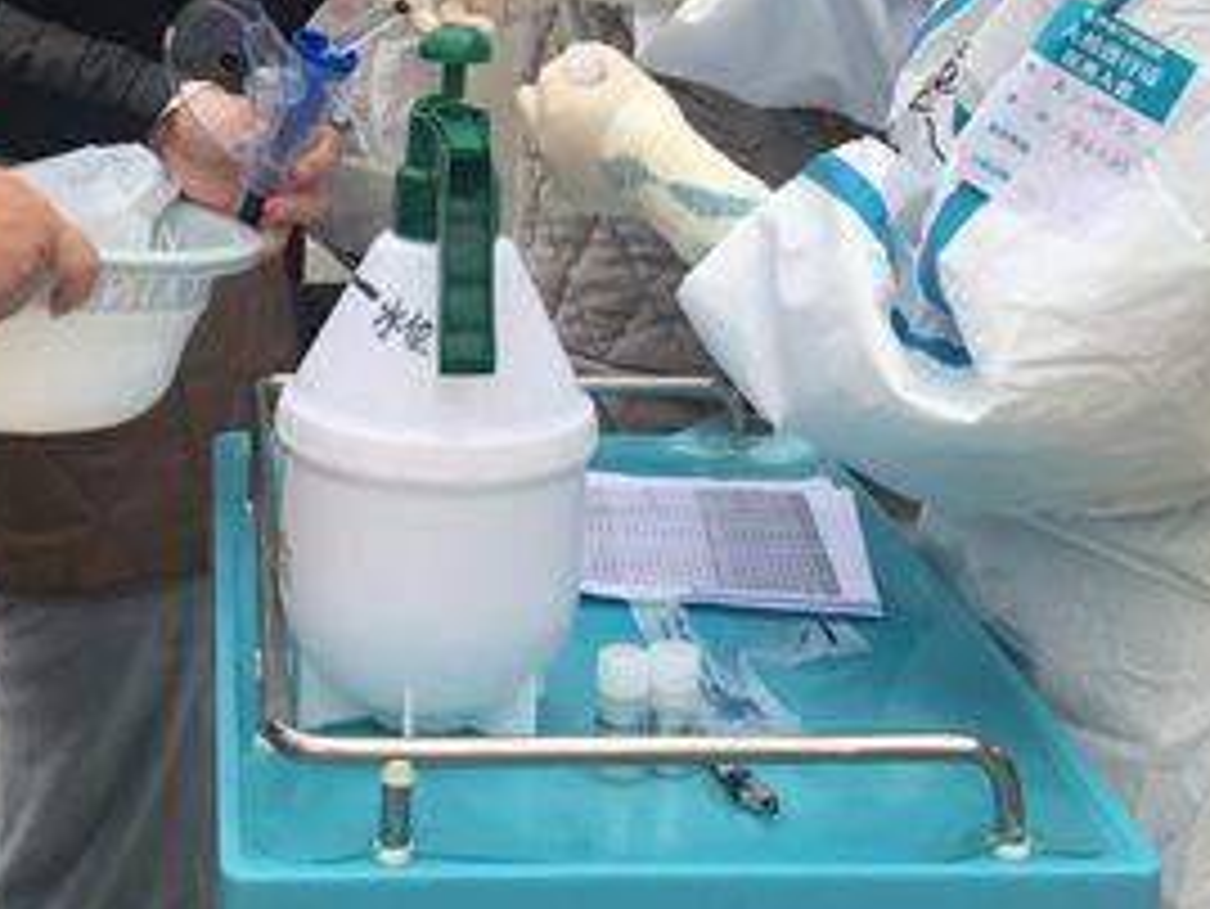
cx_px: 441
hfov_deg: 28.0
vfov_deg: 20.5
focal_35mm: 69
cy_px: -45
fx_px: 2413
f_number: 2.2
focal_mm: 4.15
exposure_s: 1/499
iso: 25
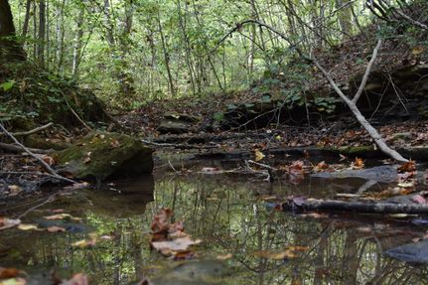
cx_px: 214
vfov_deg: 34.2
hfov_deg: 49.6
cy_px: 142
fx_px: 463
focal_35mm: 39
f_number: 5.6
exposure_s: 1/125
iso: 800
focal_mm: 26
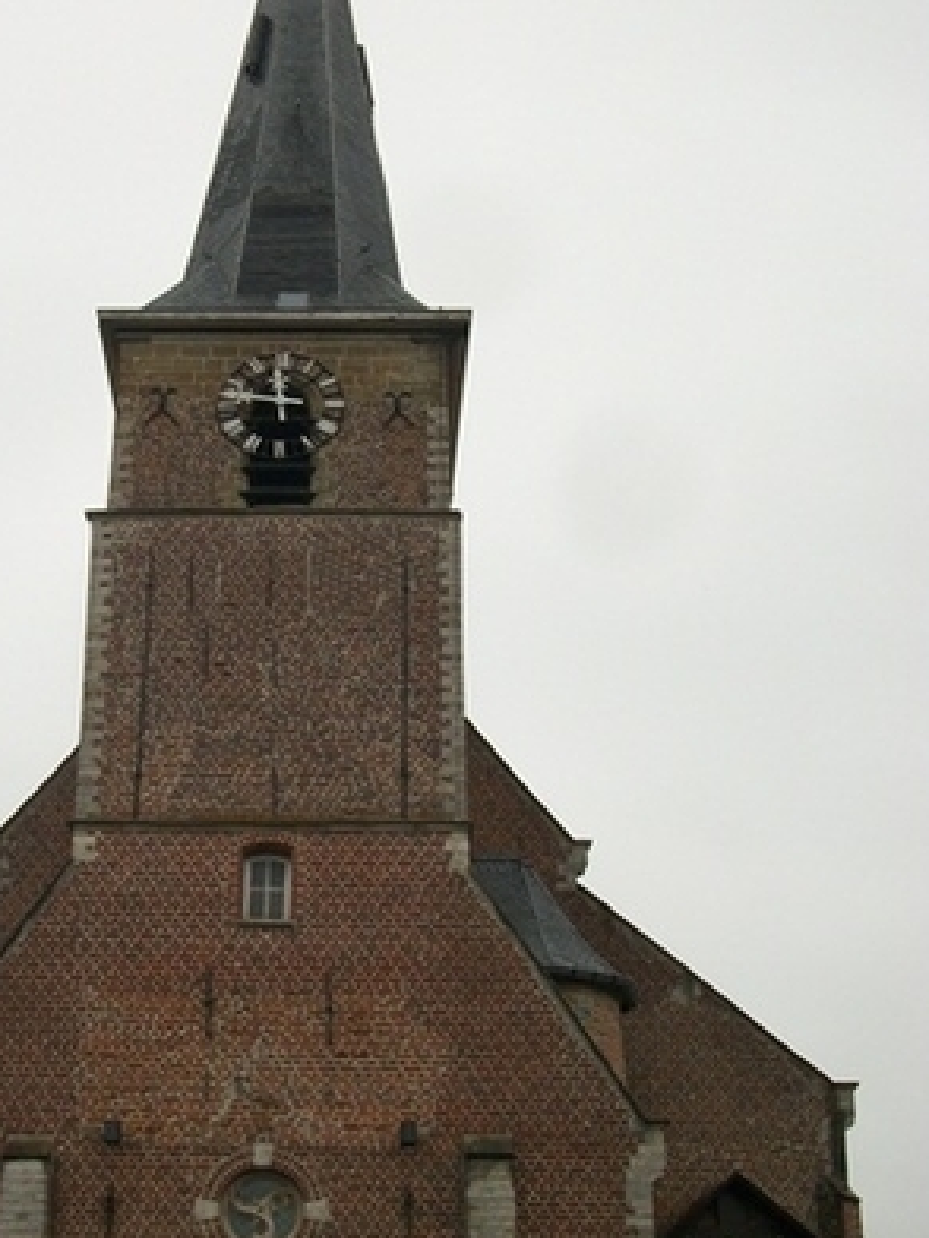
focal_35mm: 49
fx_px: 1753
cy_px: 638
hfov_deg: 29.3
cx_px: 246
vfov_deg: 38.9
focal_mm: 5.7
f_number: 8.8
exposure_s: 1/50
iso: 80
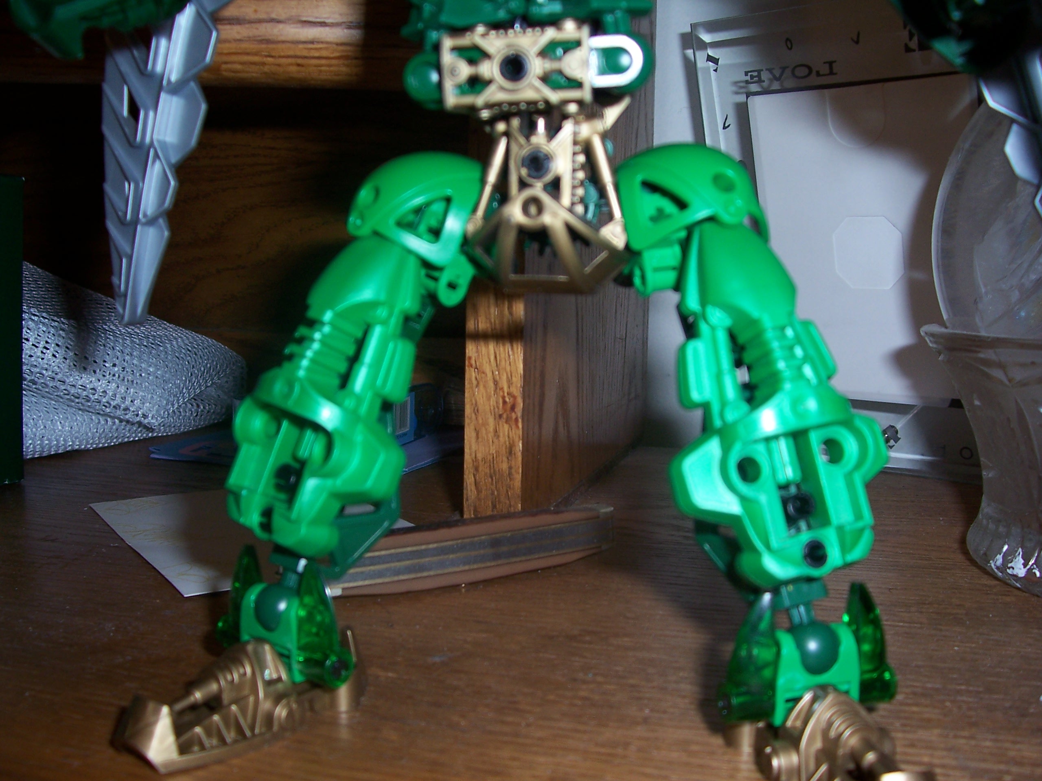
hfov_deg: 54.0
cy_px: 390
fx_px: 1023
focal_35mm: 34
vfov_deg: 41.8
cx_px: 521
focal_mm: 5.6
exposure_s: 1/60
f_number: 2.7
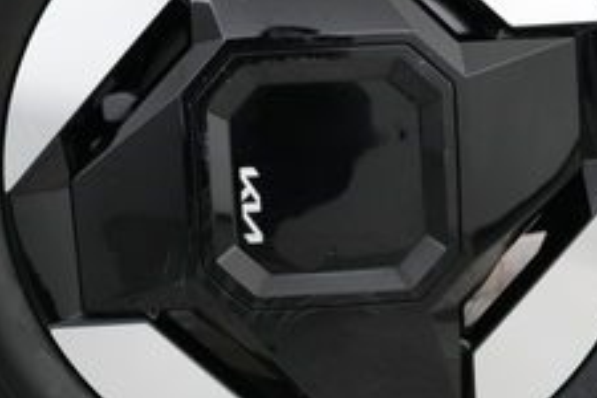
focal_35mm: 71
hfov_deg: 28.4
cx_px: 316
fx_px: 1177
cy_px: 159
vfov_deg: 19.2
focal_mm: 25
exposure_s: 1/160
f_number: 2.8
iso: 3200
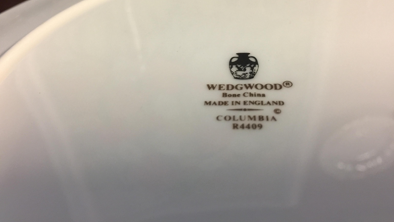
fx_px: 334
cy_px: 72
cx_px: 199
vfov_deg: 36.3
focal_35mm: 32
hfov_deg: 61.0
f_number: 2.2
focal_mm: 4.15
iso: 125
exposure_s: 1/17
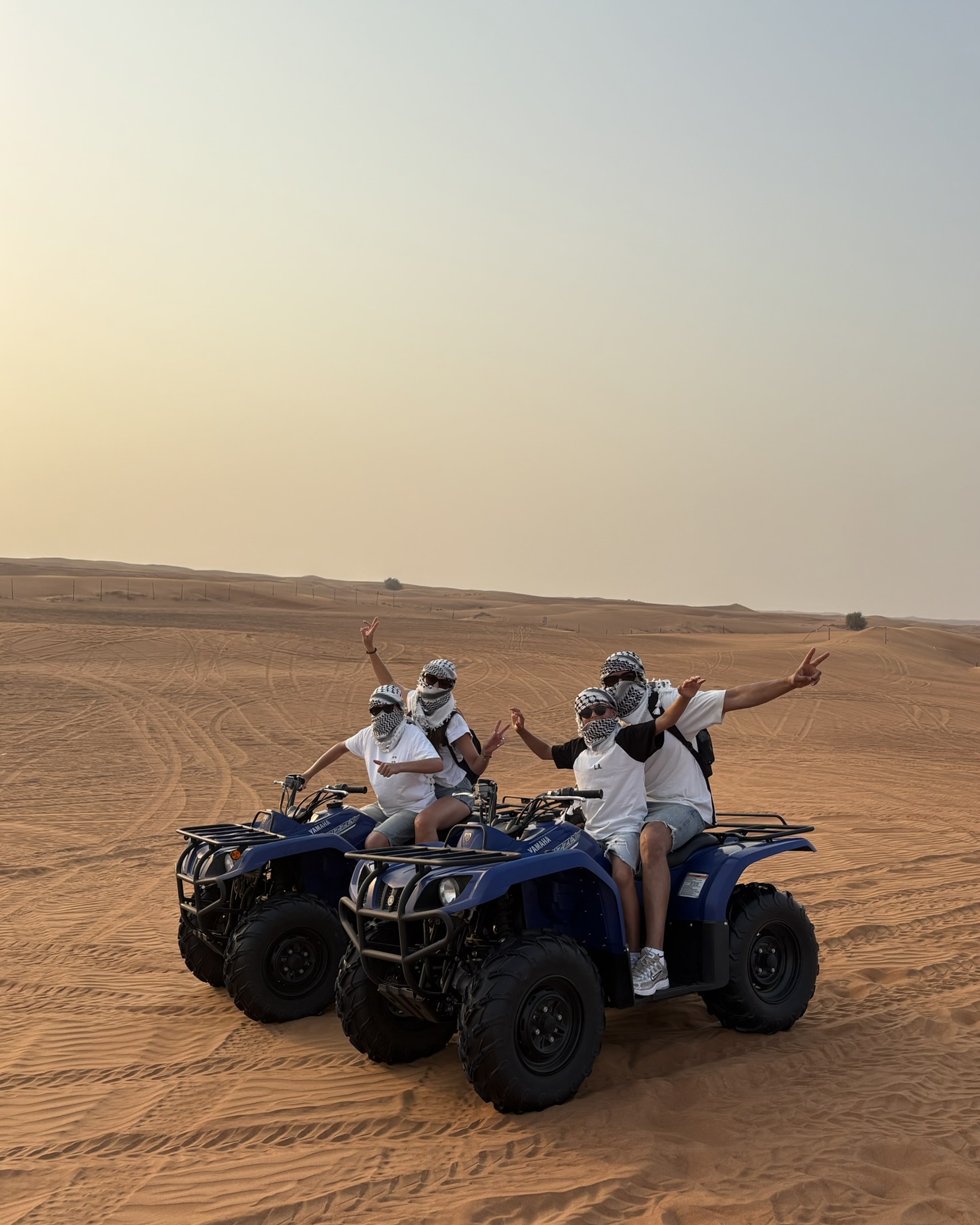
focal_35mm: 28
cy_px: 659
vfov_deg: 62.1
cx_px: 488
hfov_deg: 51.5
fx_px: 1015
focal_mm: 5.96
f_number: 1.6
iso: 50
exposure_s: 1/1953
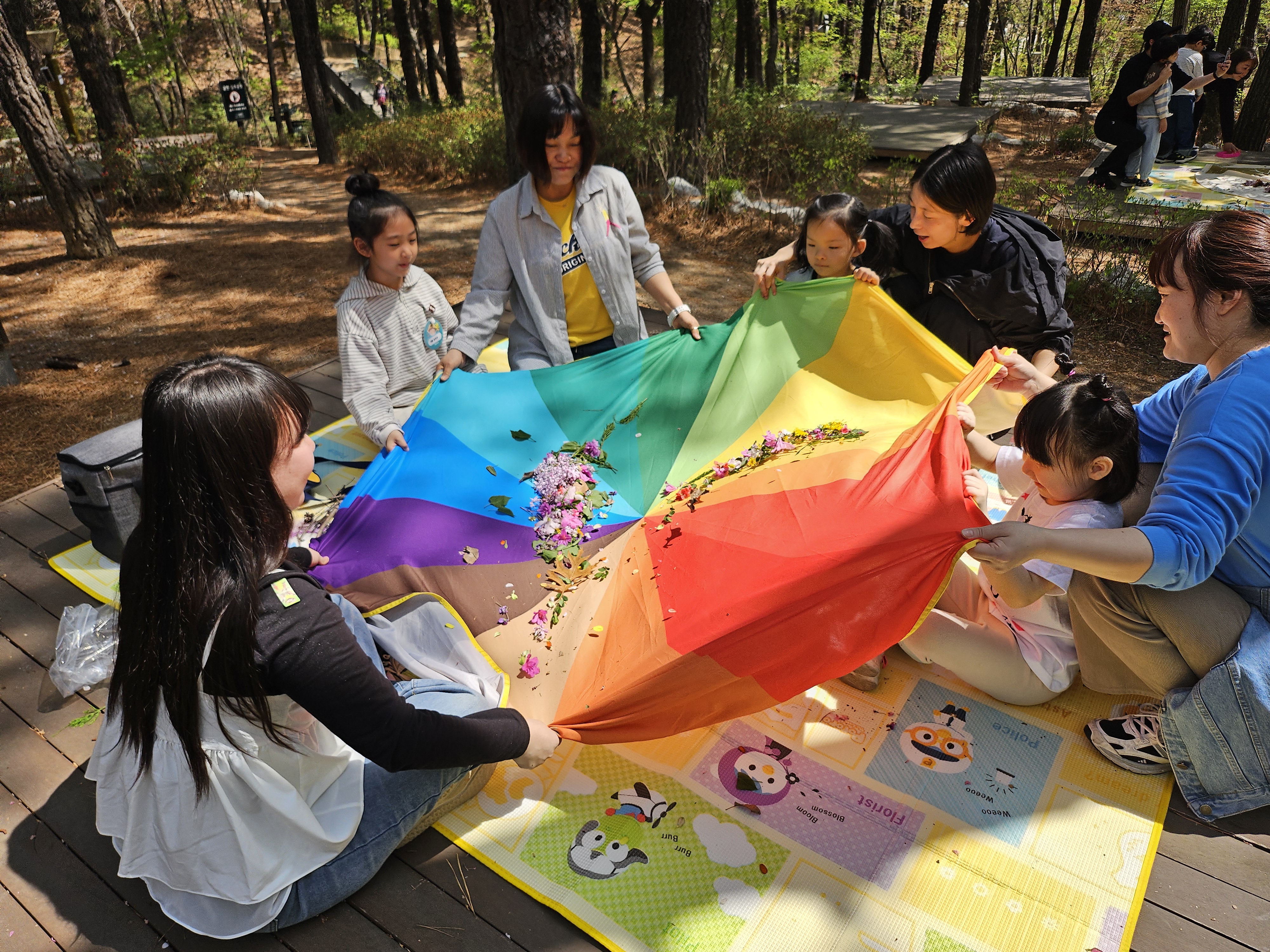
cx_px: 635
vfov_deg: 56.8
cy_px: 476
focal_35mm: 24
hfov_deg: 71.6
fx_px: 881
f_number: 1.8
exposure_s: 1/2497
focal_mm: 5
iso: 50
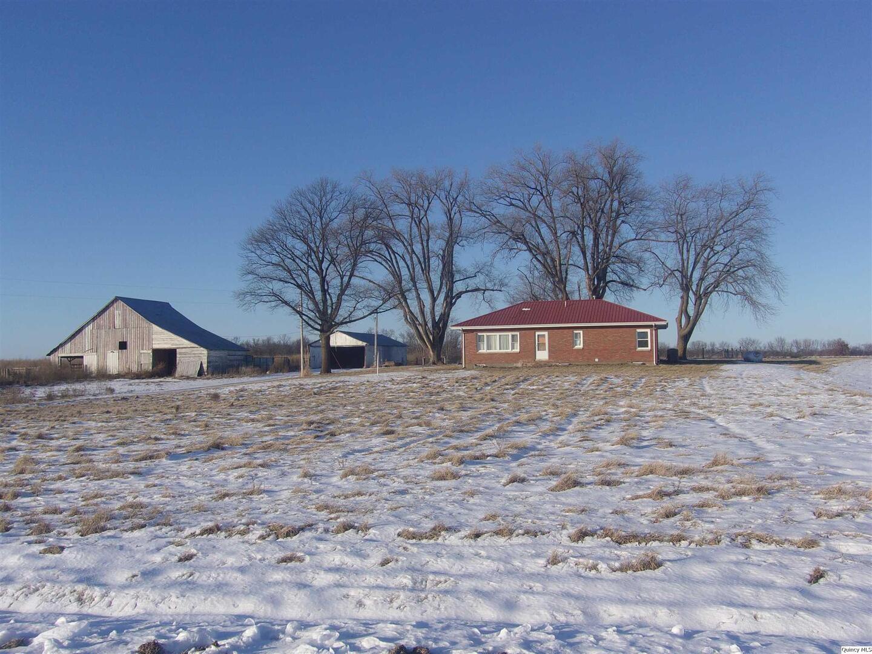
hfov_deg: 54.0
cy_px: 327
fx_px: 856
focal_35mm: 34
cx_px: 436
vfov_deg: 41.8
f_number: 11.6
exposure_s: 1/100
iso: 80
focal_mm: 6.1
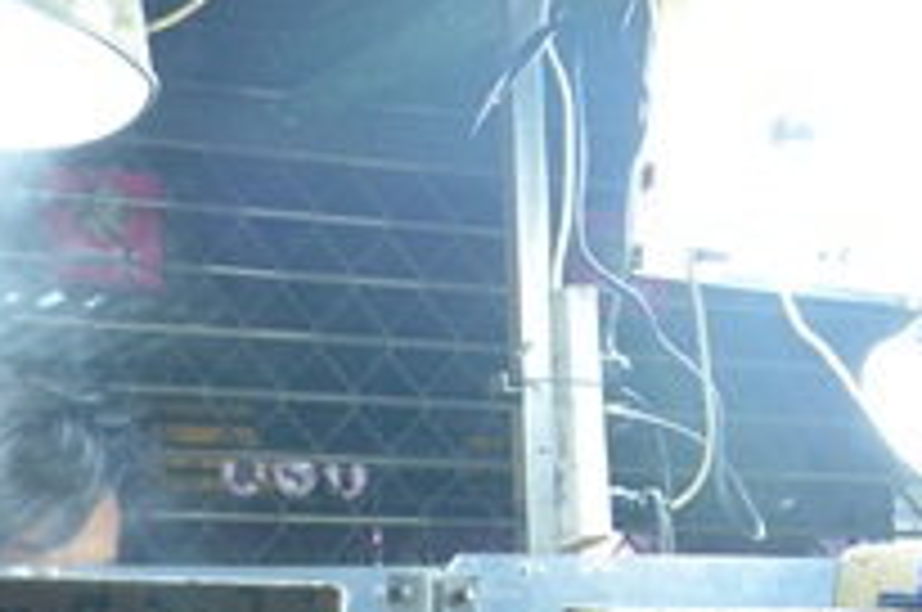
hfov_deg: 16.1
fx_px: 3145
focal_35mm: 123
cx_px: 1084
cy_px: 457
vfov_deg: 11.1
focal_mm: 28
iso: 640
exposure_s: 1/40
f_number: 4.5
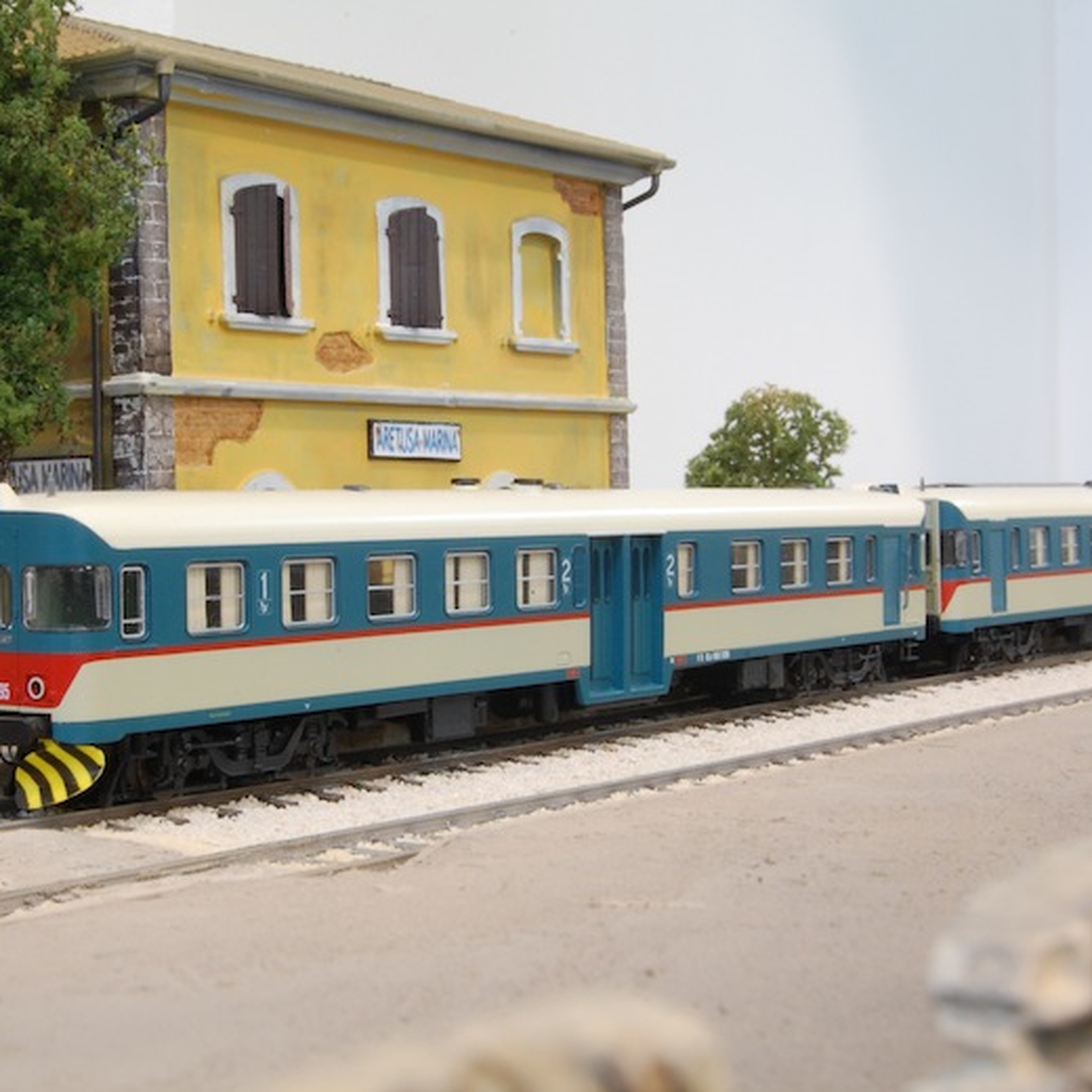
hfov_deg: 25.1
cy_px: 552
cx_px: 472
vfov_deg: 25.1
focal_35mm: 69
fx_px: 2450
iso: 400
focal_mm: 35
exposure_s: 2
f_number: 29
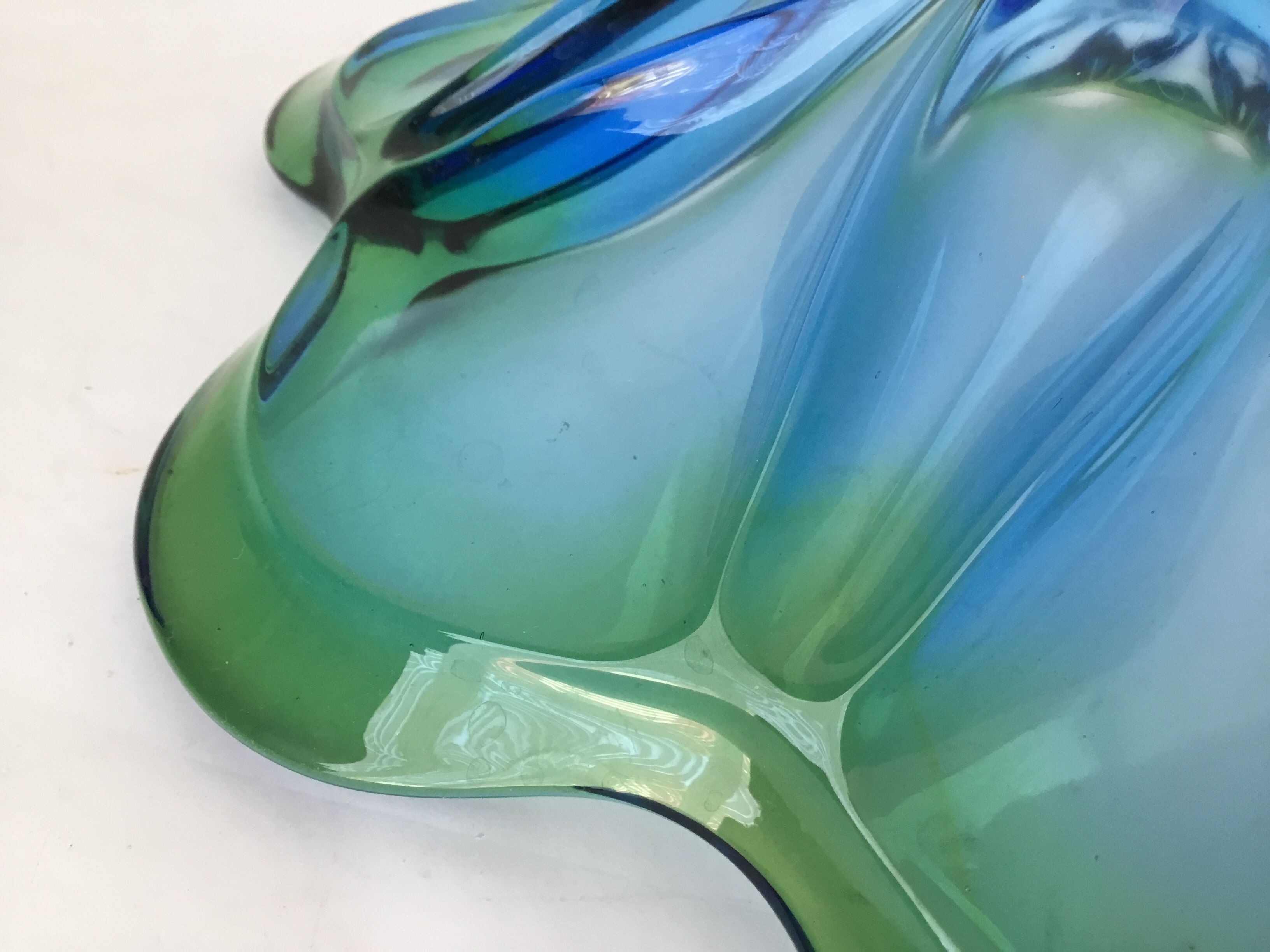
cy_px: 476
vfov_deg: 45.4
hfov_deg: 58.4
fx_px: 1137
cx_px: 635
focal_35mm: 31
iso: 40
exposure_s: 1/33
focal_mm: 3.3
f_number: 2.4
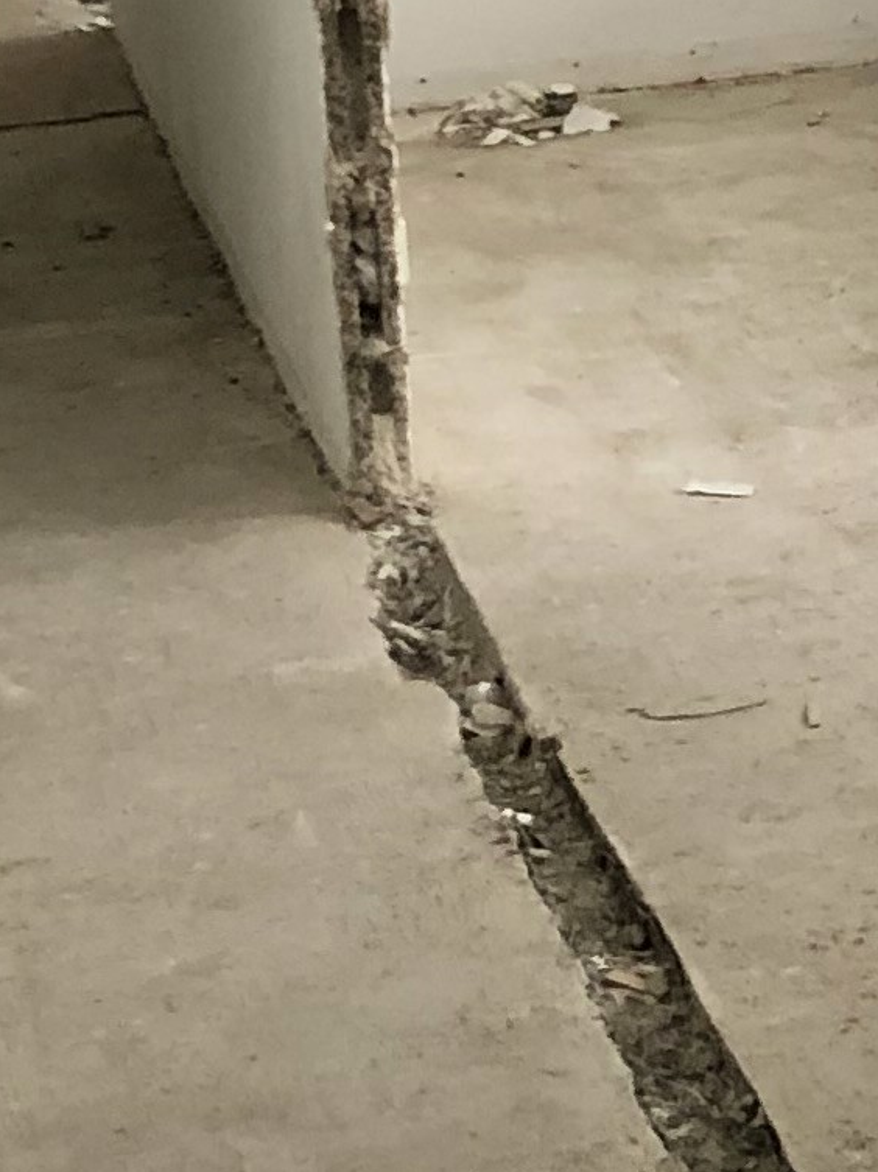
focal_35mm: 150
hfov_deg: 9.4
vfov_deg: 13.0
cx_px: 1614
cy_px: 34
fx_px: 5077
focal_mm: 3.99
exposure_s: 1/30
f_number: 1.8
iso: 40
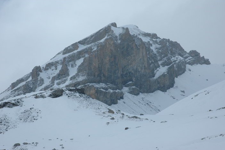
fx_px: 481
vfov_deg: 17.7
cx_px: 110
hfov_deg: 26.3
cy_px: 74
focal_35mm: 77
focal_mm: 50
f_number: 11
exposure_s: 1/500
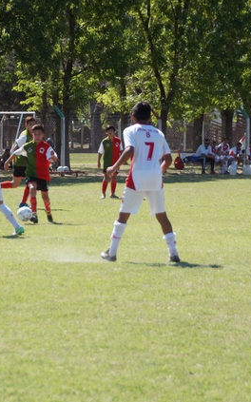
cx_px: 82
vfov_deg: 10.1
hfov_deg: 6.3
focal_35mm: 208
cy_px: 201
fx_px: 2279
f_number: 5.6
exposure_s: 1/2000
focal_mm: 90
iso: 800
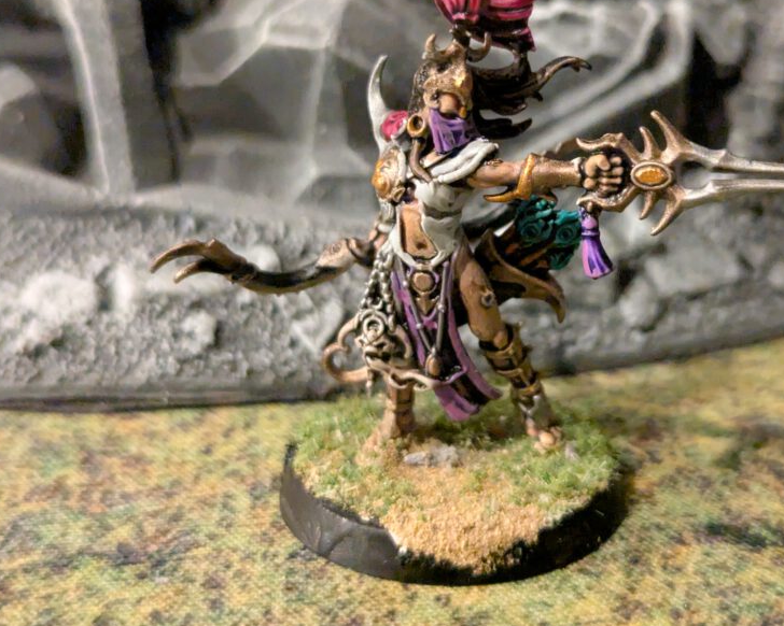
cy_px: 229
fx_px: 1531
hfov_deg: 28.7
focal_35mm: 66
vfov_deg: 23.1
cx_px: 470
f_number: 1.85
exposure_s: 1/50
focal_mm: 6.81
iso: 3356
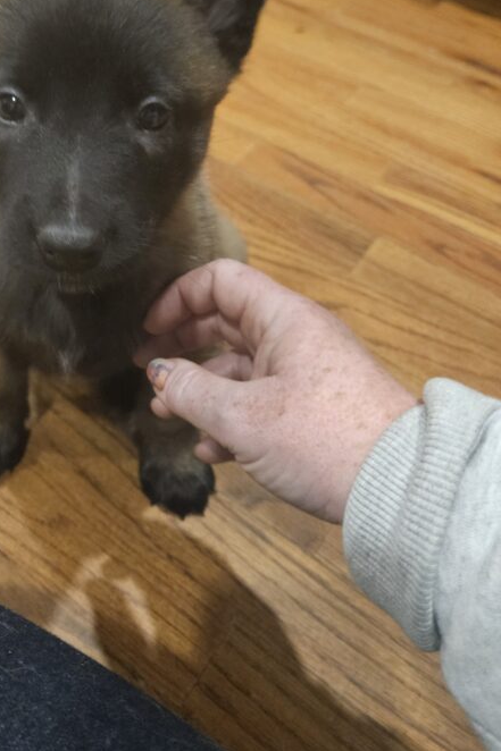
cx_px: 101
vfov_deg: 50.6
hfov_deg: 34.8
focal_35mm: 37
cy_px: 228
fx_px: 773
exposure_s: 1/40
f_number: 1.8
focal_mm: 5.4
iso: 640
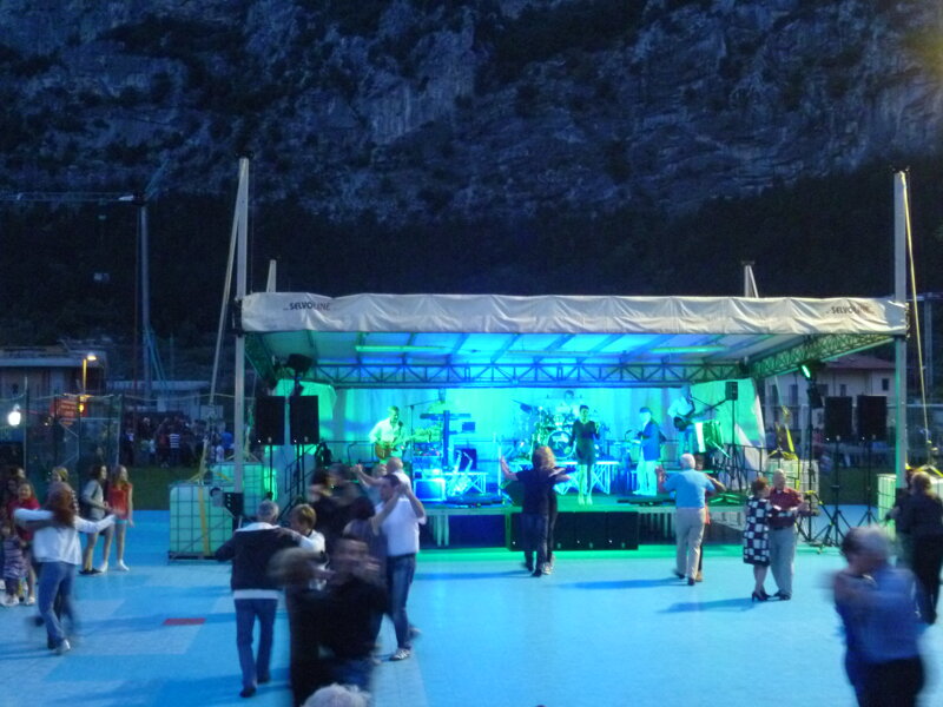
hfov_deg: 39.7
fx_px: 1308
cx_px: 472
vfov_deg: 30.3
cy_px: 354
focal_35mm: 48
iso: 800
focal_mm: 8.6
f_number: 3.5
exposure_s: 1/10
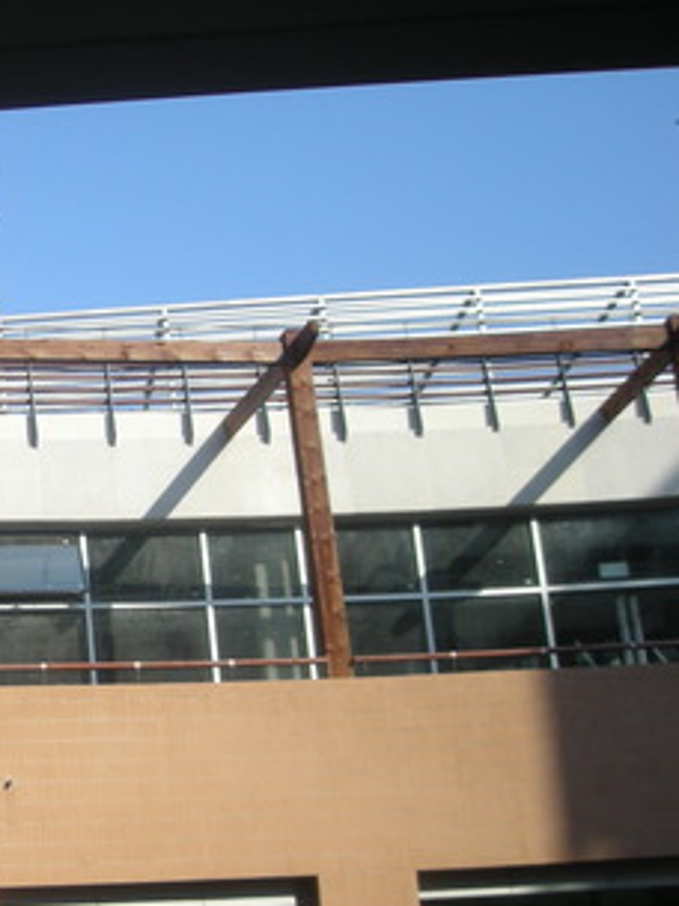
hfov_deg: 19.8
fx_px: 1805
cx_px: -173
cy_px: 539
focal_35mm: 69
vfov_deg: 28.1
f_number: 5.7
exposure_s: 1/147
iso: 50
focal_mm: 5.7
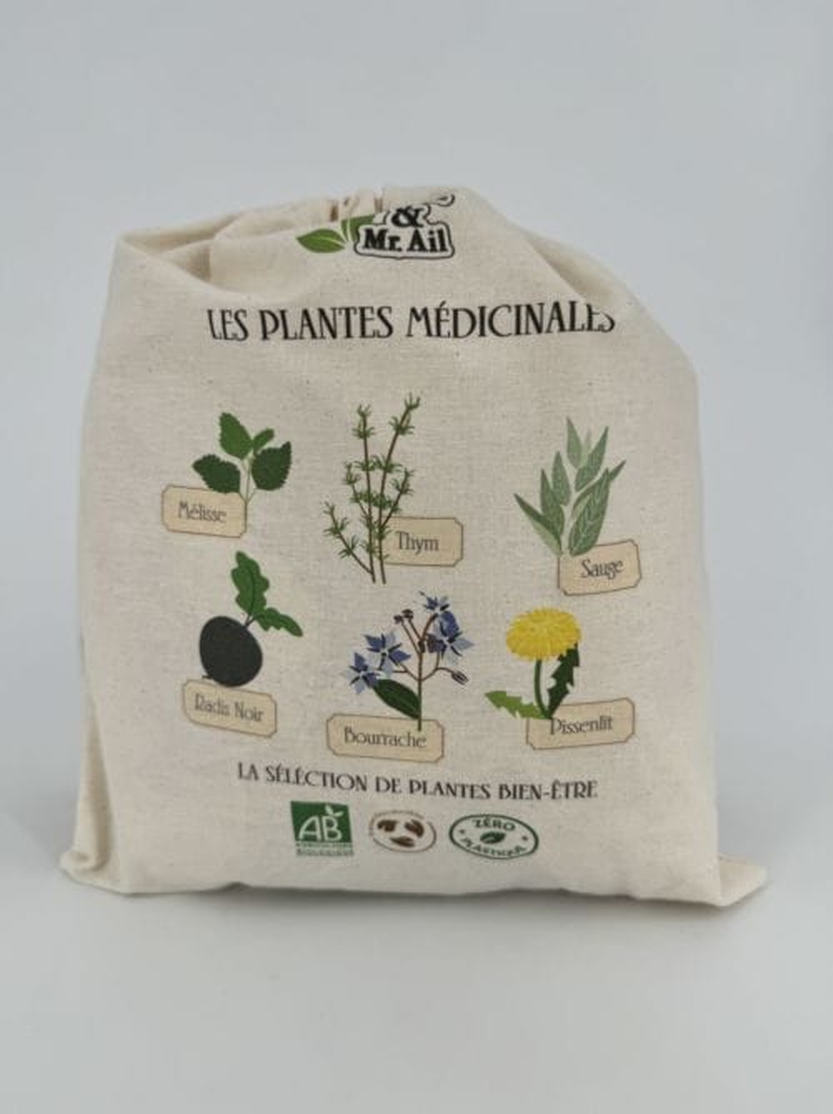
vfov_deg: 71.7
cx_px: 416
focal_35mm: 24
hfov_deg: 56.7
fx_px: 772
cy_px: 557
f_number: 1.78
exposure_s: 1/2041
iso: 80
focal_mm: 6.76
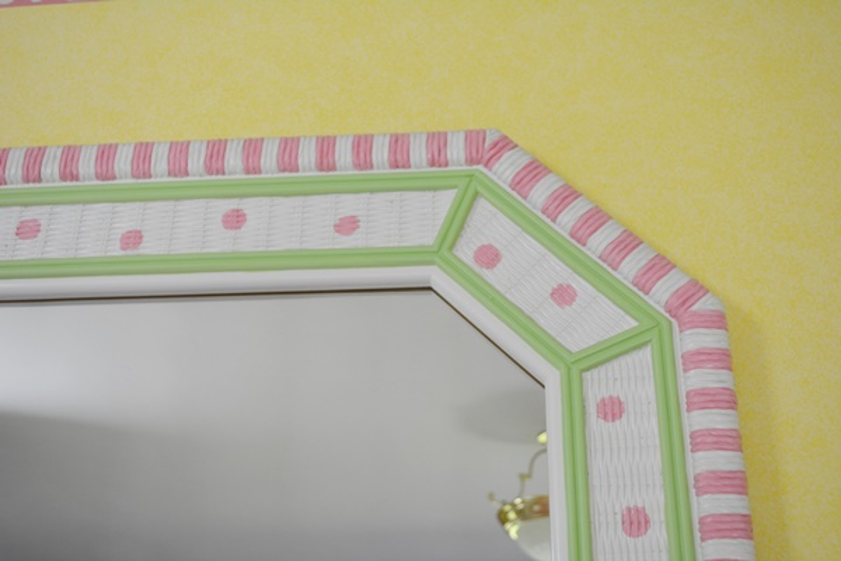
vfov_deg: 28.1
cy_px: 280
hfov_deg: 41.1
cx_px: 420
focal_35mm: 48
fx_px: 1121
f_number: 5
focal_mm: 32
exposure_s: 1/100
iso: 400
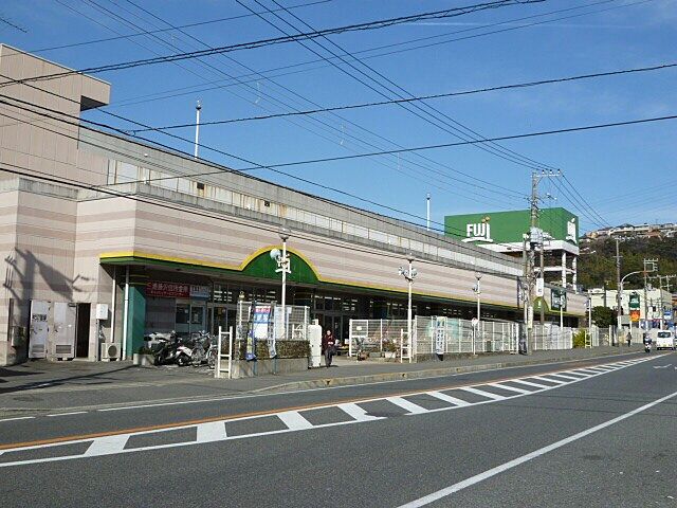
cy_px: 254
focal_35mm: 38
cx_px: 338
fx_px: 743
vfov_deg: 37.7
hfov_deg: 49.0
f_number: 5.6
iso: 100
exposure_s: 1/640
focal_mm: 6.8
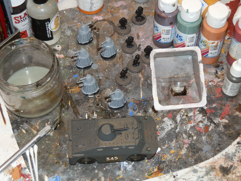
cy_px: 90
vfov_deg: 21.6
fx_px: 473
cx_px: 120
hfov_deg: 28.6
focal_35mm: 68
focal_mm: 12.25
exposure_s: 1/100
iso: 100
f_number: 3.8
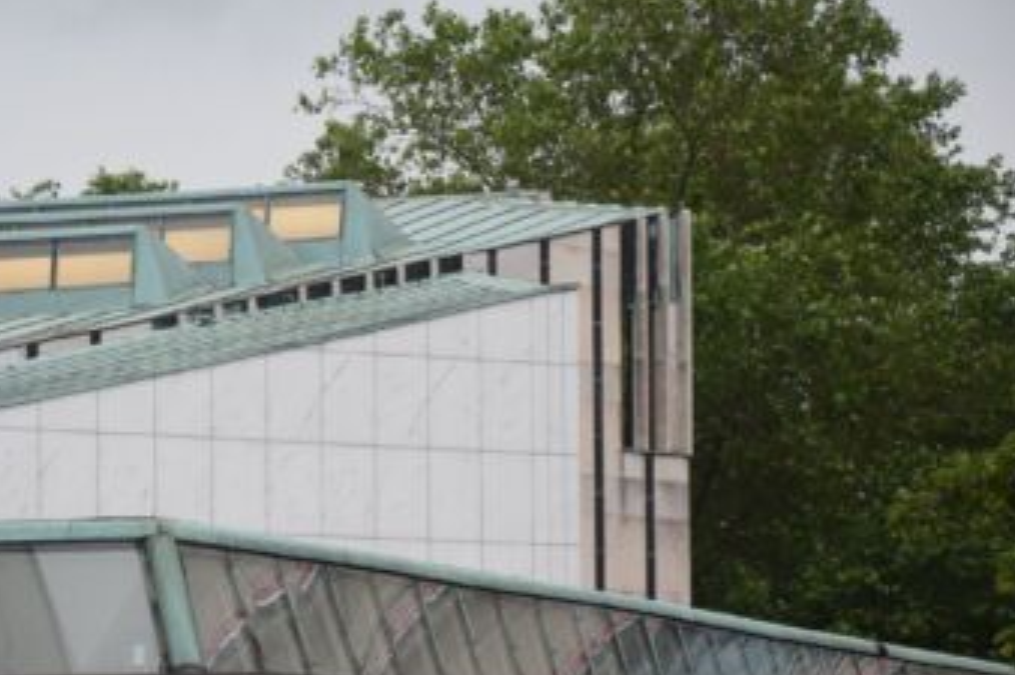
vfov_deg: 5.7
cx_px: 411
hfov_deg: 8.6
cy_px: 387
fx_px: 6763
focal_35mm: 240
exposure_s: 1/250
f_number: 5.6
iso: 800
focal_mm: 120
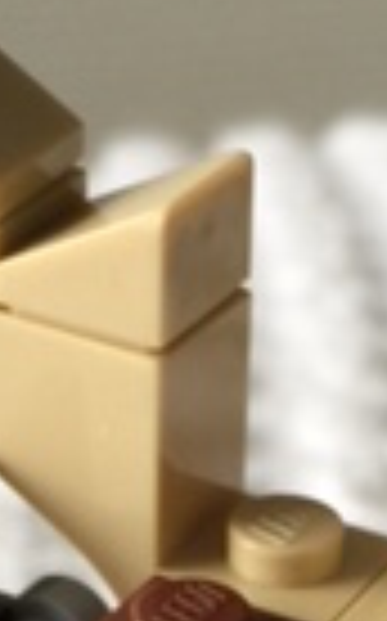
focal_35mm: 143
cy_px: 864
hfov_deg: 9.1
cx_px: 342
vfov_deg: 13.9
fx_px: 2418
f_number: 2.2
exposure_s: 1/15
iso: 32
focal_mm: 4.15
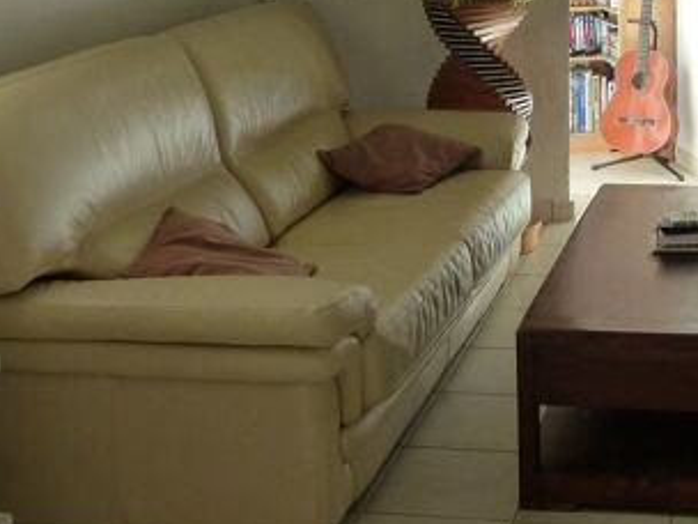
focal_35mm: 41
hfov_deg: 44.7
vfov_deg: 35.1
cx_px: 496
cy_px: 253
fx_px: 827
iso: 160
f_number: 3.5
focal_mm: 4.7
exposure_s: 1/125
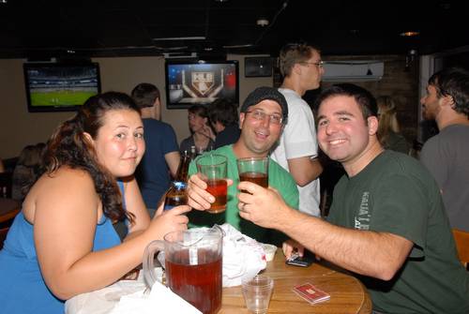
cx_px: 234
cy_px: 157
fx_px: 431
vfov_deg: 40.1
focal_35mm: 33
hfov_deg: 57.2
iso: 500
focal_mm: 22
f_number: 5.6
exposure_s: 1/60
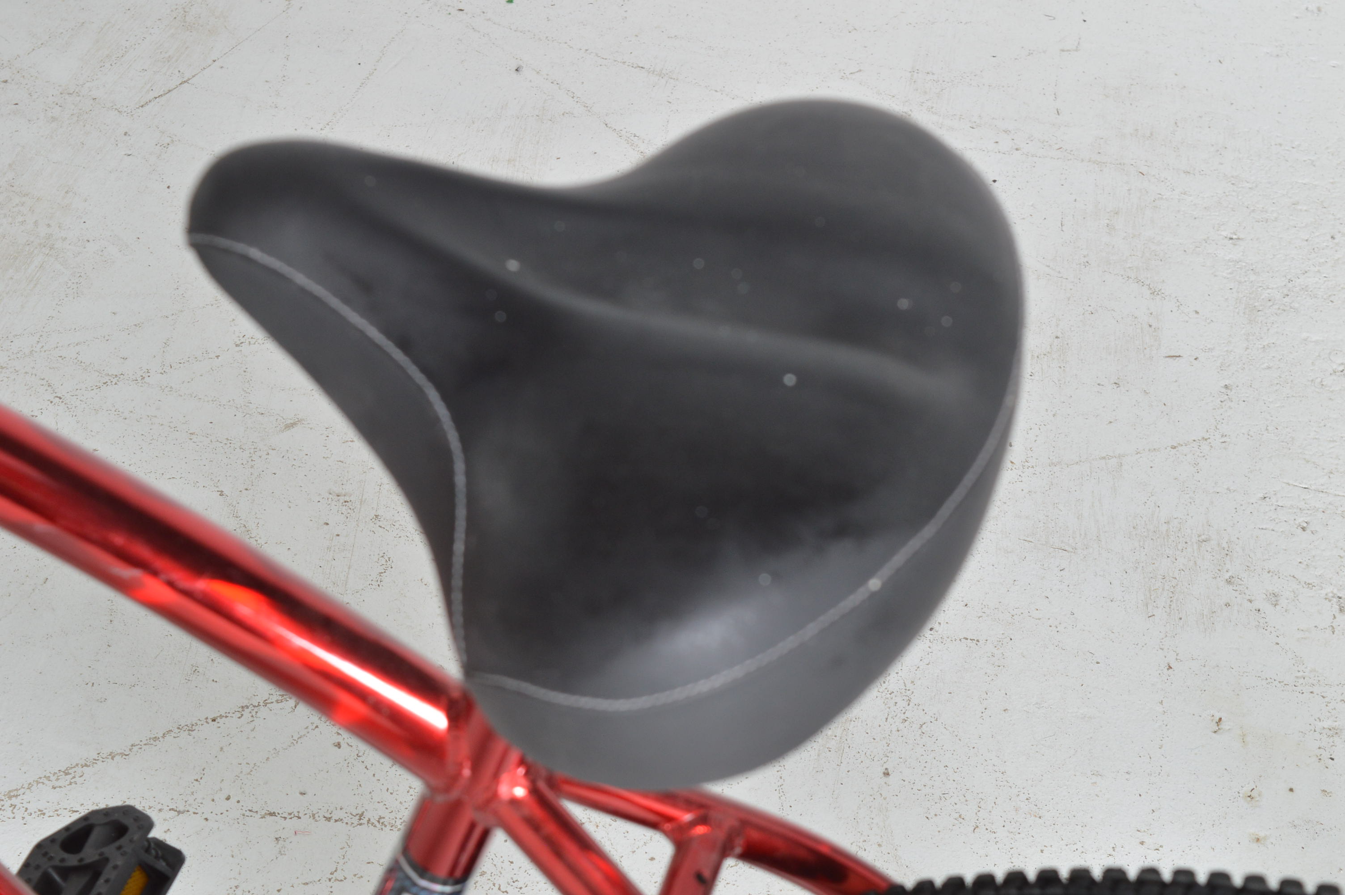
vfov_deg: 17.5
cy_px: 448
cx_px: 672
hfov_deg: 26.0
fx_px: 2912
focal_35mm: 78
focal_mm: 52
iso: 400
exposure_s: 1/80
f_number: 8
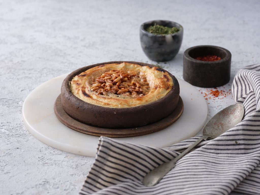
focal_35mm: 95
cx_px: 130
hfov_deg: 20.7
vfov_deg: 15.6
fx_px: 714
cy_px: 98
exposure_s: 1/100
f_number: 10
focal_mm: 120
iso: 400
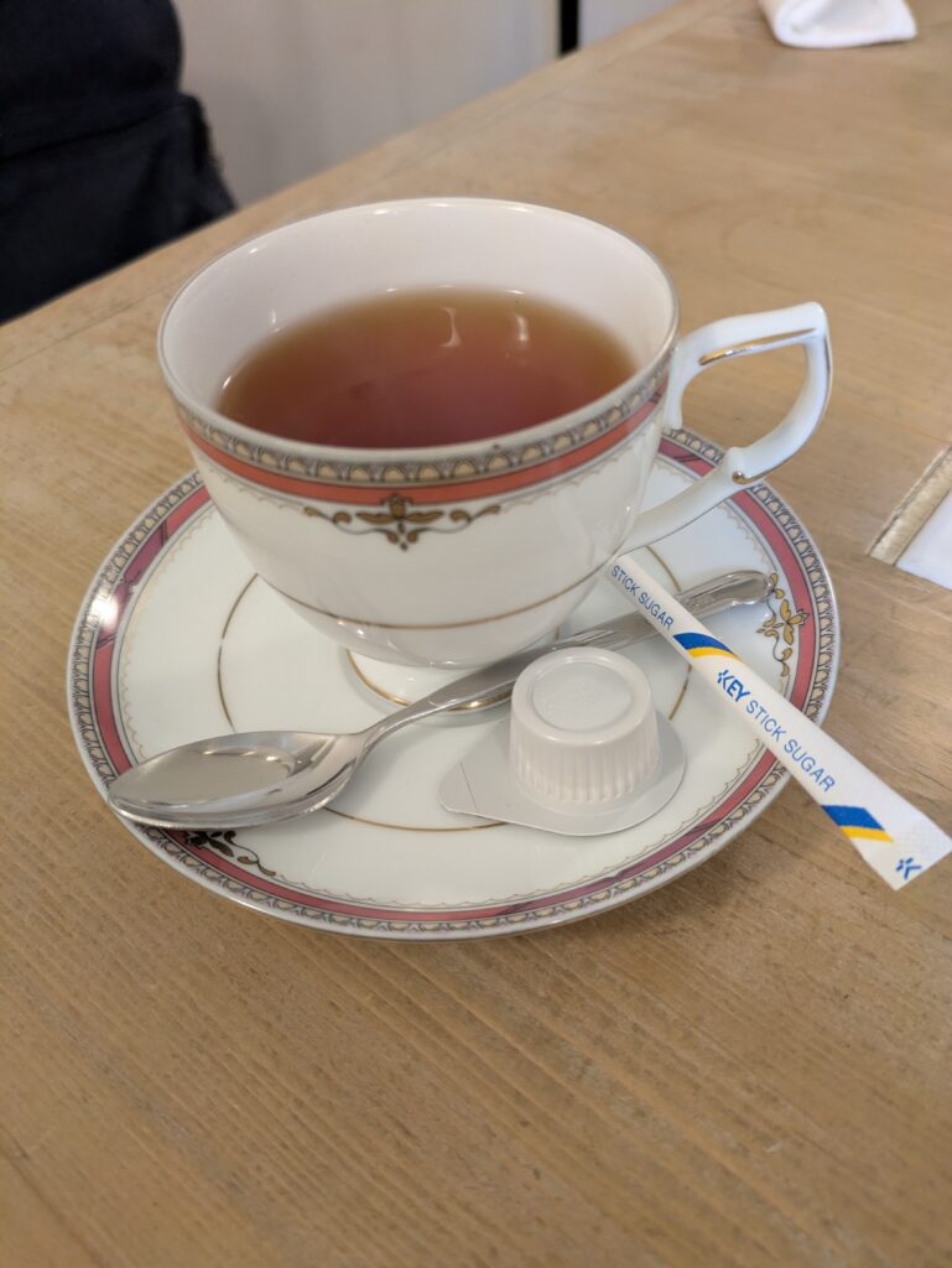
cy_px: 634
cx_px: 476
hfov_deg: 54.9
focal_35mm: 25
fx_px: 916
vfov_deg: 69.4
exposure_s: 1/33.3
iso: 668
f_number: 1.89
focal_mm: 5.43
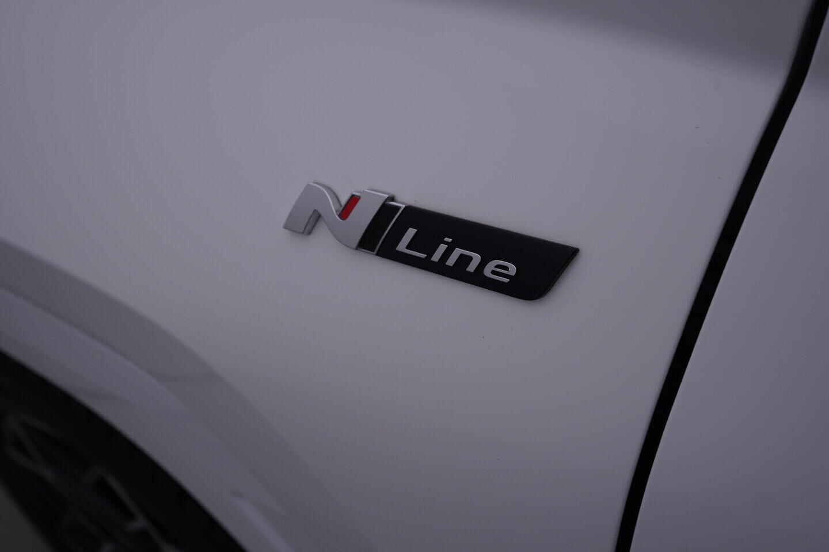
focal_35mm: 36
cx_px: 414
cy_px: 276
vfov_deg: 36.9
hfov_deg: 53.1
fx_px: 829
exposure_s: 1/160
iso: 125
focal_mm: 24
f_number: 5.6
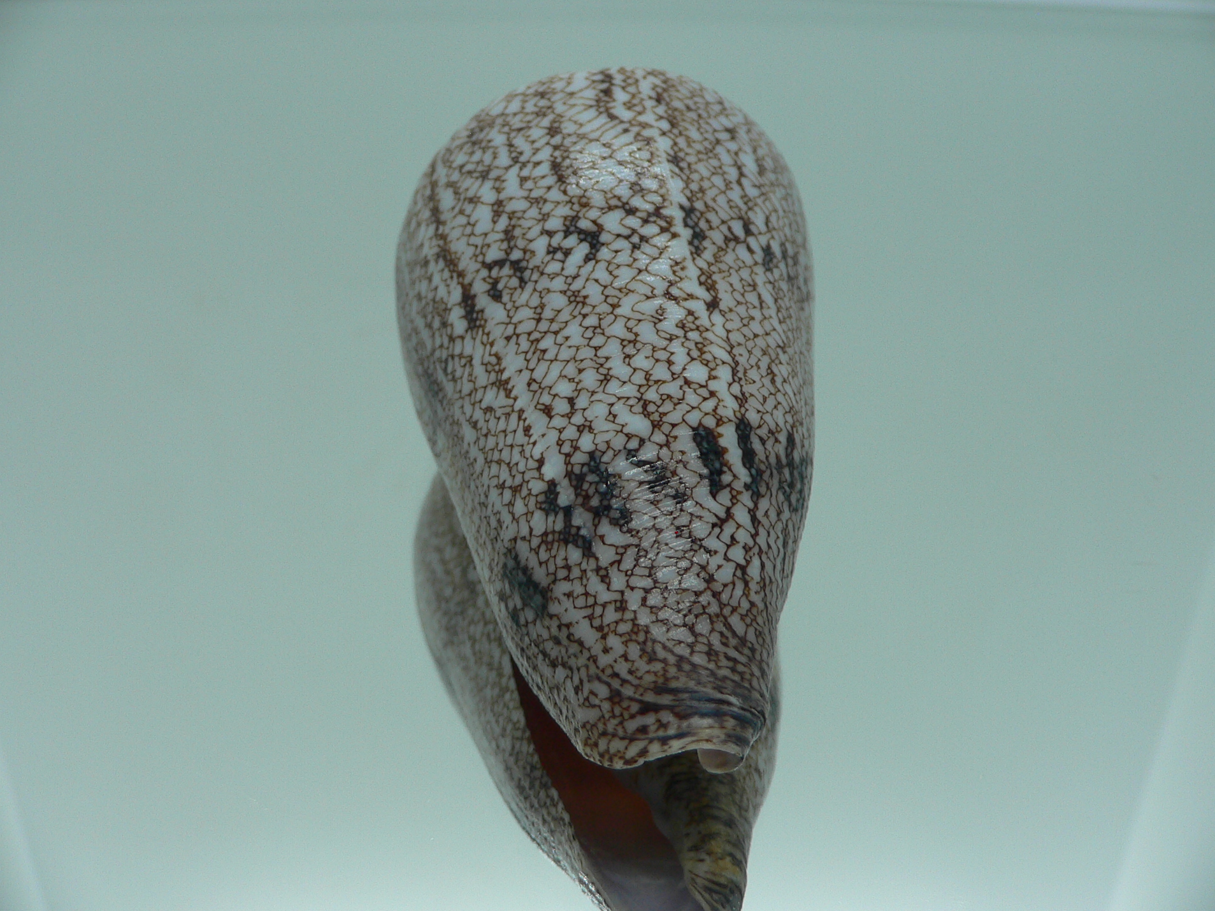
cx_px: 605
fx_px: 1299
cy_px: 438
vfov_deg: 38.7
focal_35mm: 37
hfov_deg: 50.1
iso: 80
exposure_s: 1/60
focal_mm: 4.6
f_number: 2.8
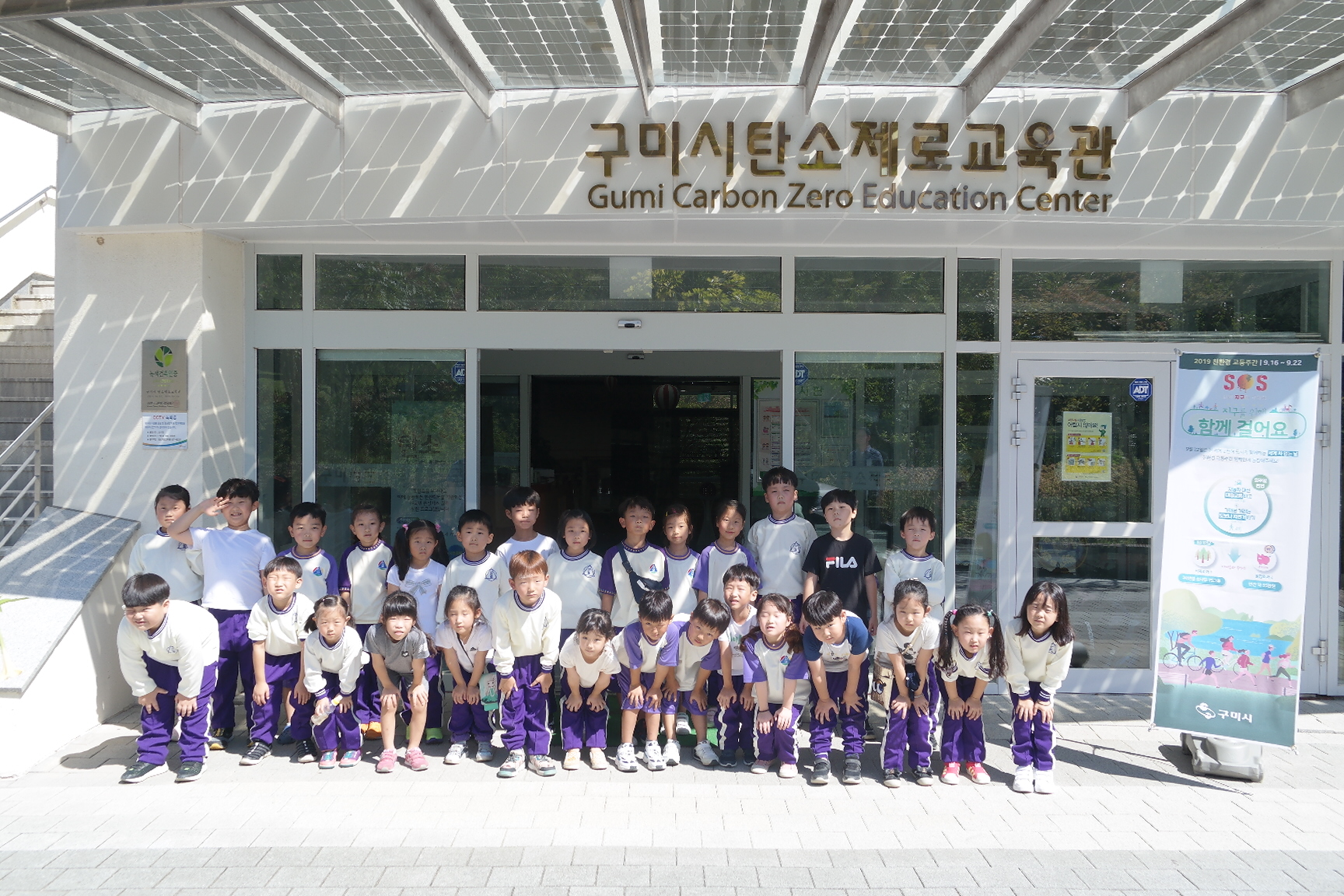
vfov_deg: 43.6
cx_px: 672
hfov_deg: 61.9
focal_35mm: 30
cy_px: 448
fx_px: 1120
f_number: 5.6
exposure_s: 1/250
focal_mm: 20
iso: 100
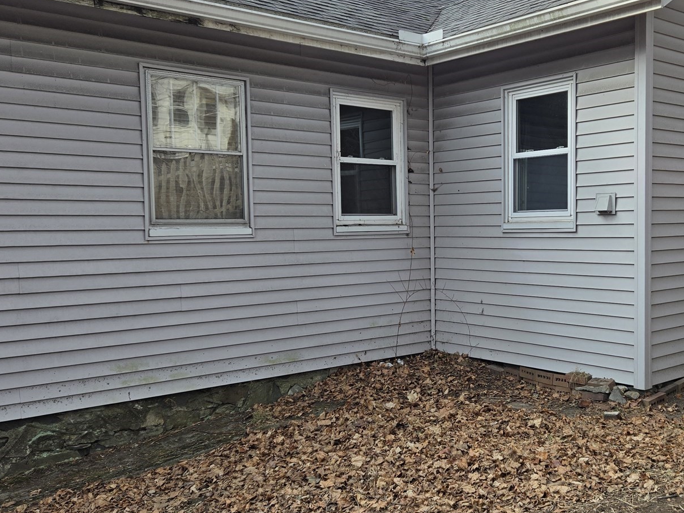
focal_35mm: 39
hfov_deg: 46.8
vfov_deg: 36.8
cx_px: 476
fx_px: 771
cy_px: 266
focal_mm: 5.4
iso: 25
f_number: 1.8
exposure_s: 1/606
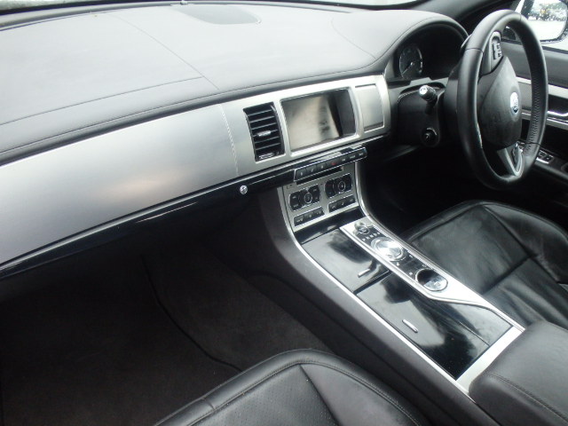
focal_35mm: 28
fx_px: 459
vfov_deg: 49.7
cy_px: 213
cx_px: 284
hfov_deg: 63.4
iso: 500
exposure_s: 1/30
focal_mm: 5
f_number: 3.9
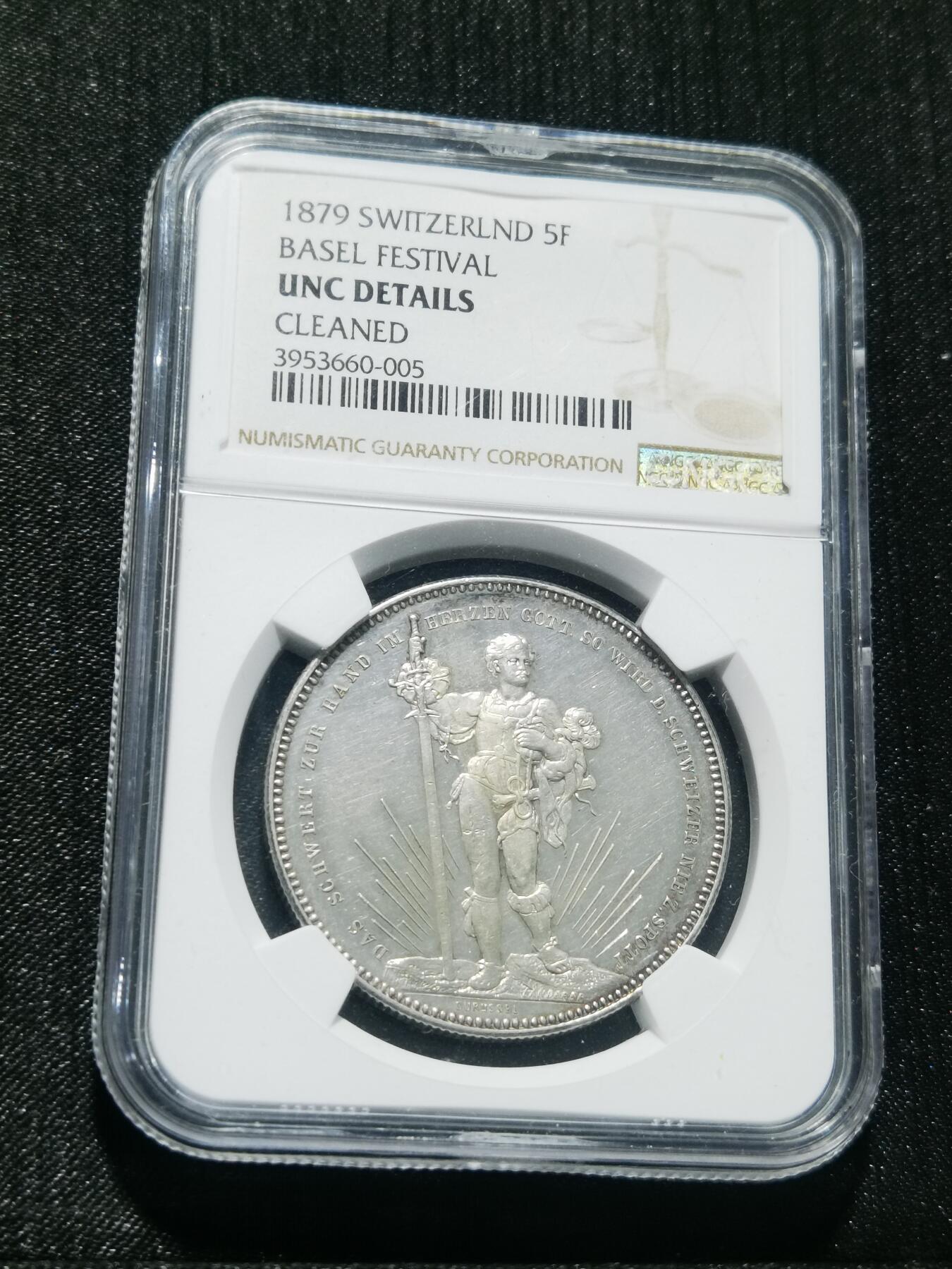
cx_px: 476
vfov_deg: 30.3
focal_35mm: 64
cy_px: 634
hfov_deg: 22.9
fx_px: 2347
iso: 125
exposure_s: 1/100
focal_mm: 6.67
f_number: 1.9
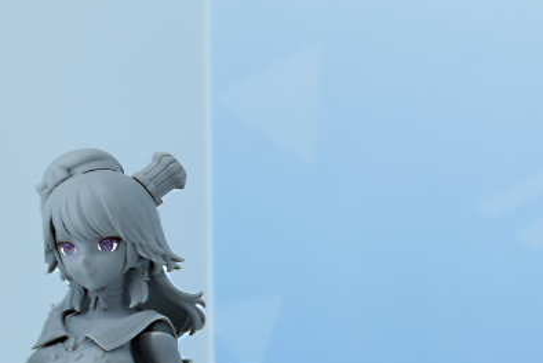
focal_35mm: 148
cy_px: 500
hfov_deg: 12.8
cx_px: 915
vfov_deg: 9.1
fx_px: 2233
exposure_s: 1/200
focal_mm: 24
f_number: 8
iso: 640
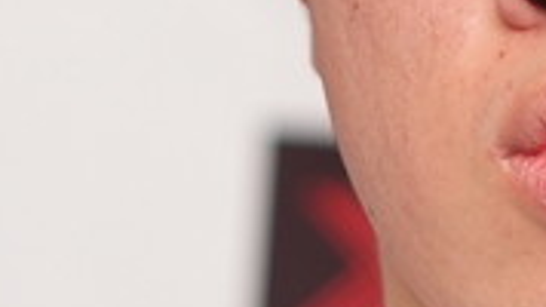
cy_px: 34
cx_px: 586
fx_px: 16529
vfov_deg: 1.1
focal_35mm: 1142
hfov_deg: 1.9
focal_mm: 180
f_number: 2.8
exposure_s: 1/250
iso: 400
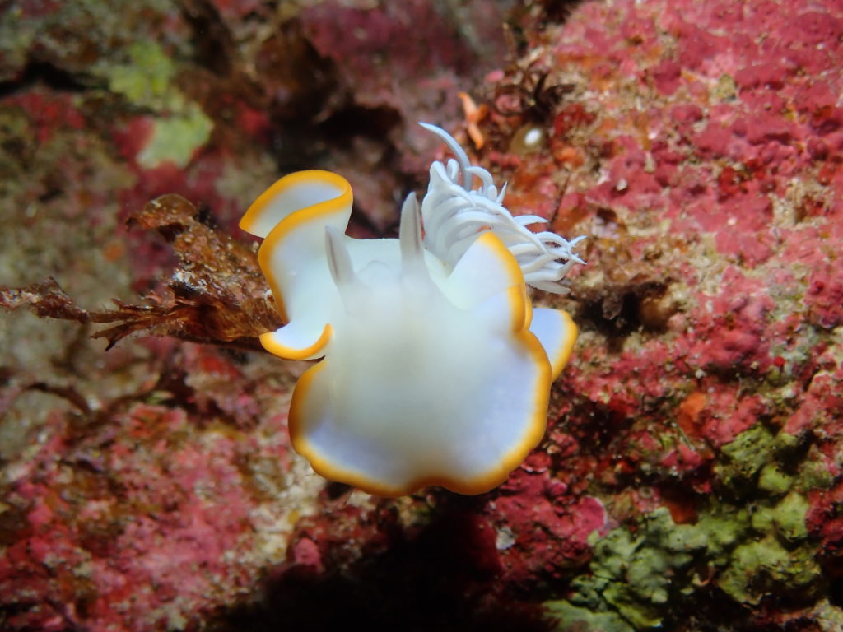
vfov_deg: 17.4
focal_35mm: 85
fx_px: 2070
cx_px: 422
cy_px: 316
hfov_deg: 23.0
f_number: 13
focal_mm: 15.41
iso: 200
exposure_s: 1/80
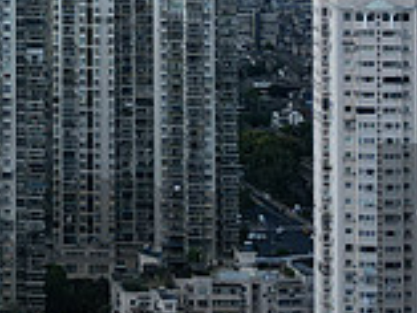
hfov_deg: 15.5
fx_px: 1471
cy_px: -188
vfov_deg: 11.5
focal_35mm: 122
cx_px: -93
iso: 100
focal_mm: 6.72
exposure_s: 1/1250
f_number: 1.7
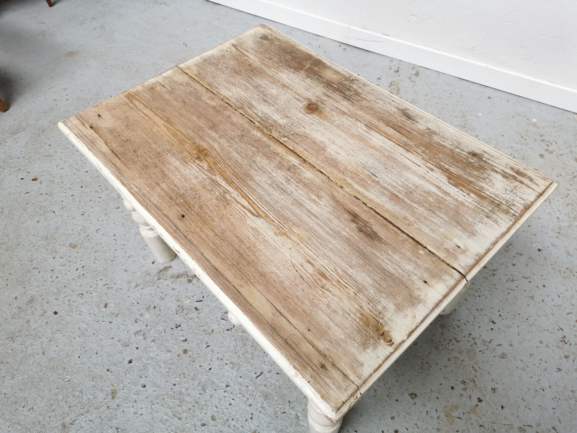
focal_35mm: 27
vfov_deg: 51.4
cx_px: 288
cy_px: 216
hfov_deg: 65.3
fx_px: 450
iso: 50
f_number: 1.8
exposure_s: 1/205
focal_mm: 5.58
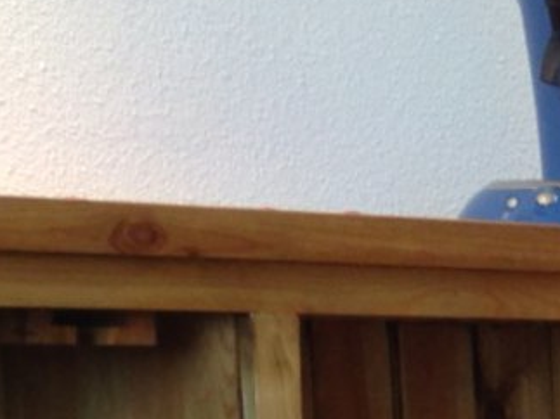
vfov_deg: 7.4
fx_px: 3170
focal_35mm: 196
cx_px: 1536
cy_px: 696
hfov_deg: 8.7
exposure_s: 1/20
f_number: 2.4
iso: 80
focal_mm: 4.12
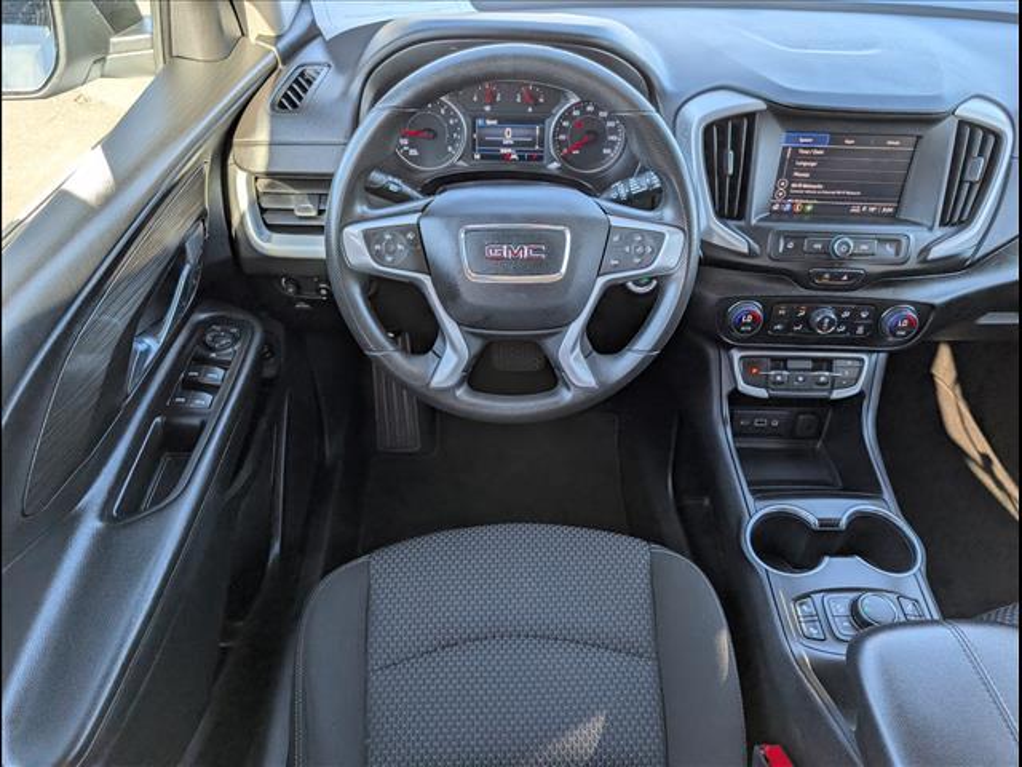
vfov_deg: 56.8
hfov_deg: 71.6
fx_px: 709
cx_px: 511
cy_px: 384
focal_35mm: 24
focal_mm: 6.9
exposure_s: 1/323
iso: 82
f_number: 1.68
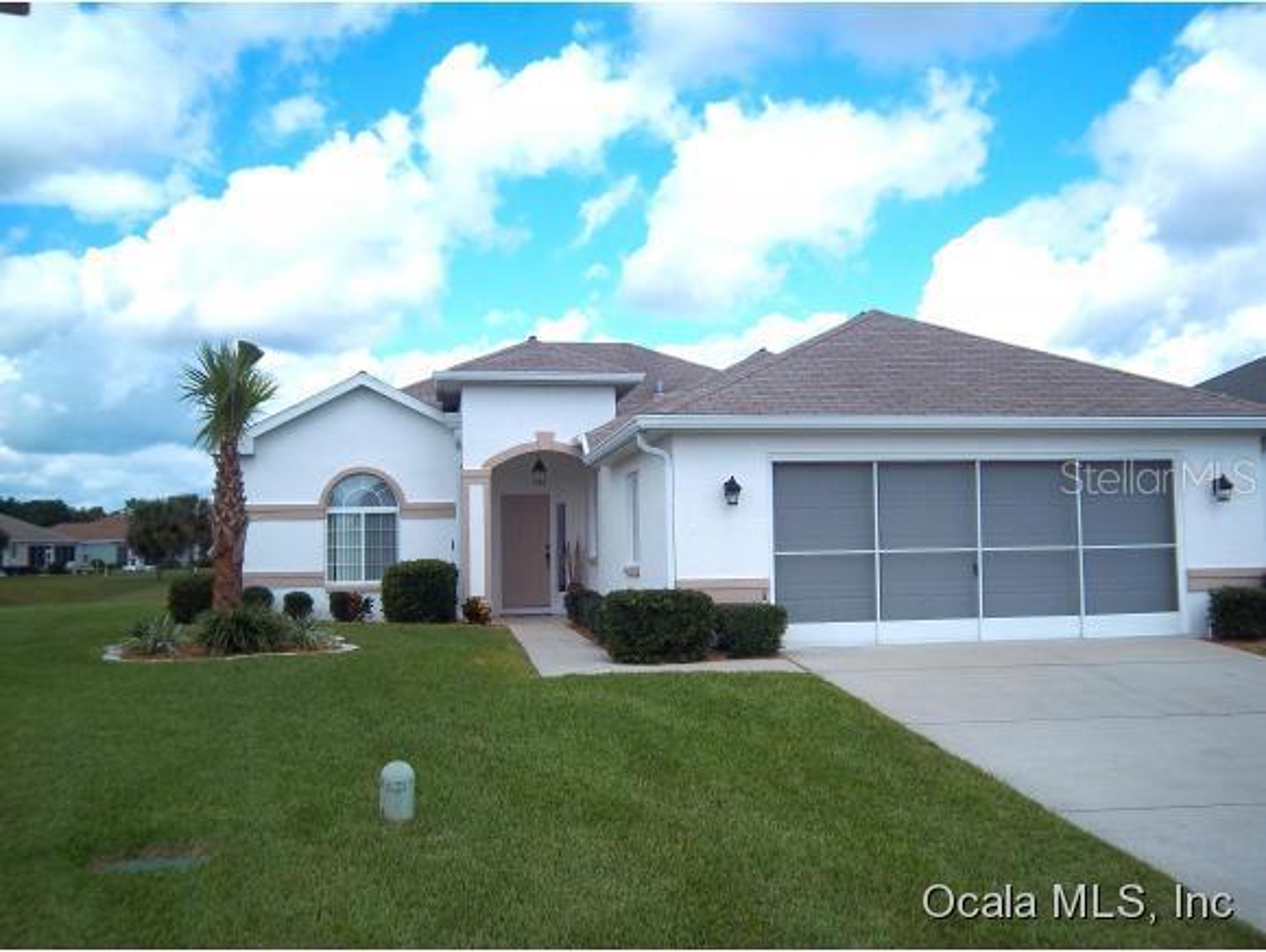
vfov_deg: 40.8
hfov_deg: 52.6
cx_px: 633
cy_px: 476
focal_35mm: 35
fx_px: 1281
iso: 64
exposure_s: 1/160
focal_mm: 6.17
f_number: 8.67
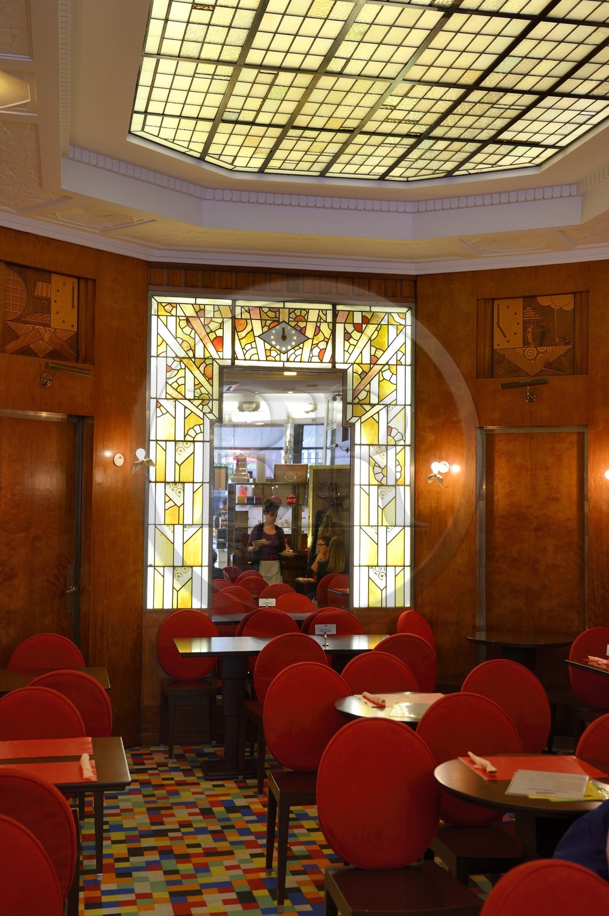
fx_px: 1118
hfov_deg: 30.5
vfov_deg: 44.5
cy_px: 458
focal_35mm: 44
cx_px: 304
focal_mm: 44
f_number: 5.6
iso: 800
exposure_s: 1/30
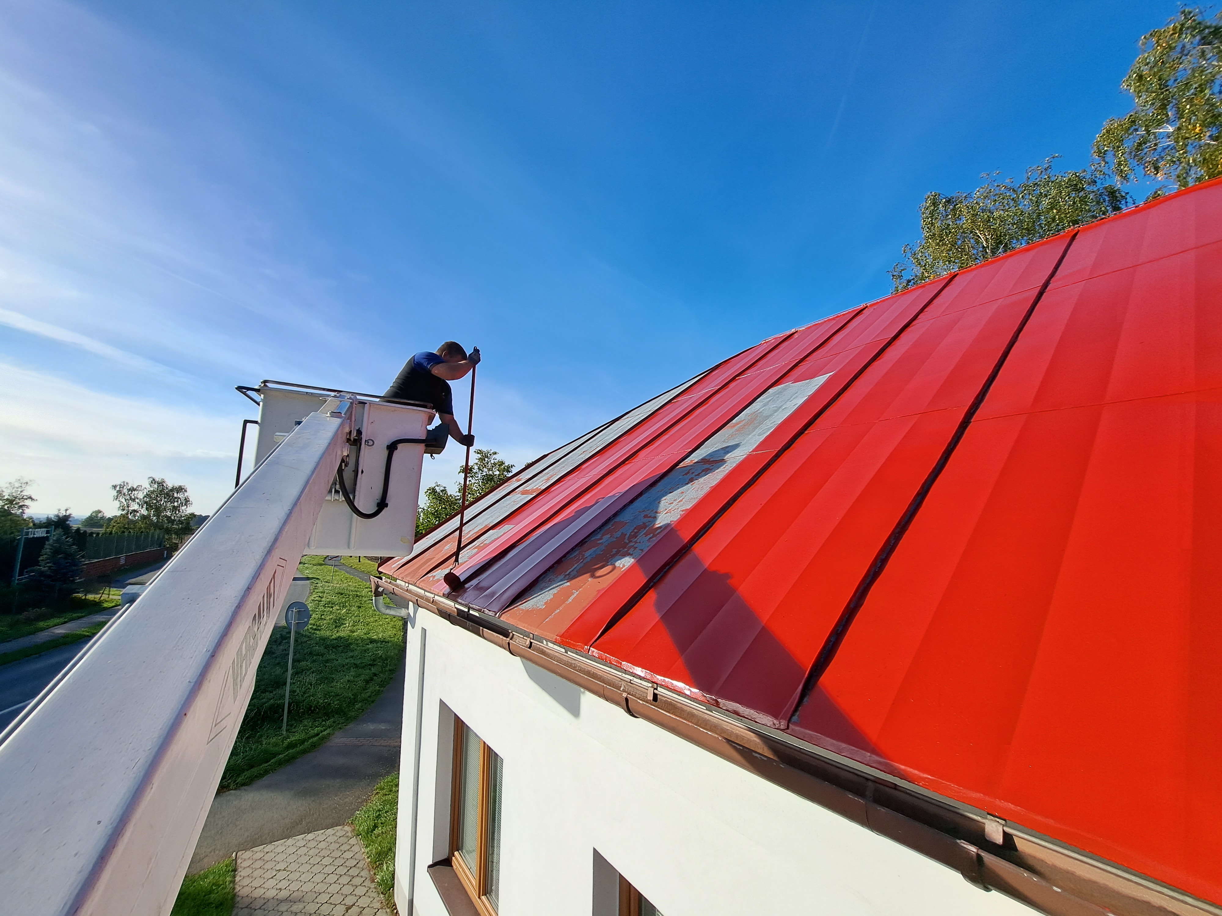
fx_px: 459
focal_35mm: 13
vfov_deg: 89.9
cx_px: 611
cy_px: 458
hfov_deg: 106.2
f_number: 2.2
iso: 50
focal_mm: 1.74
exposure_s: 1/1259
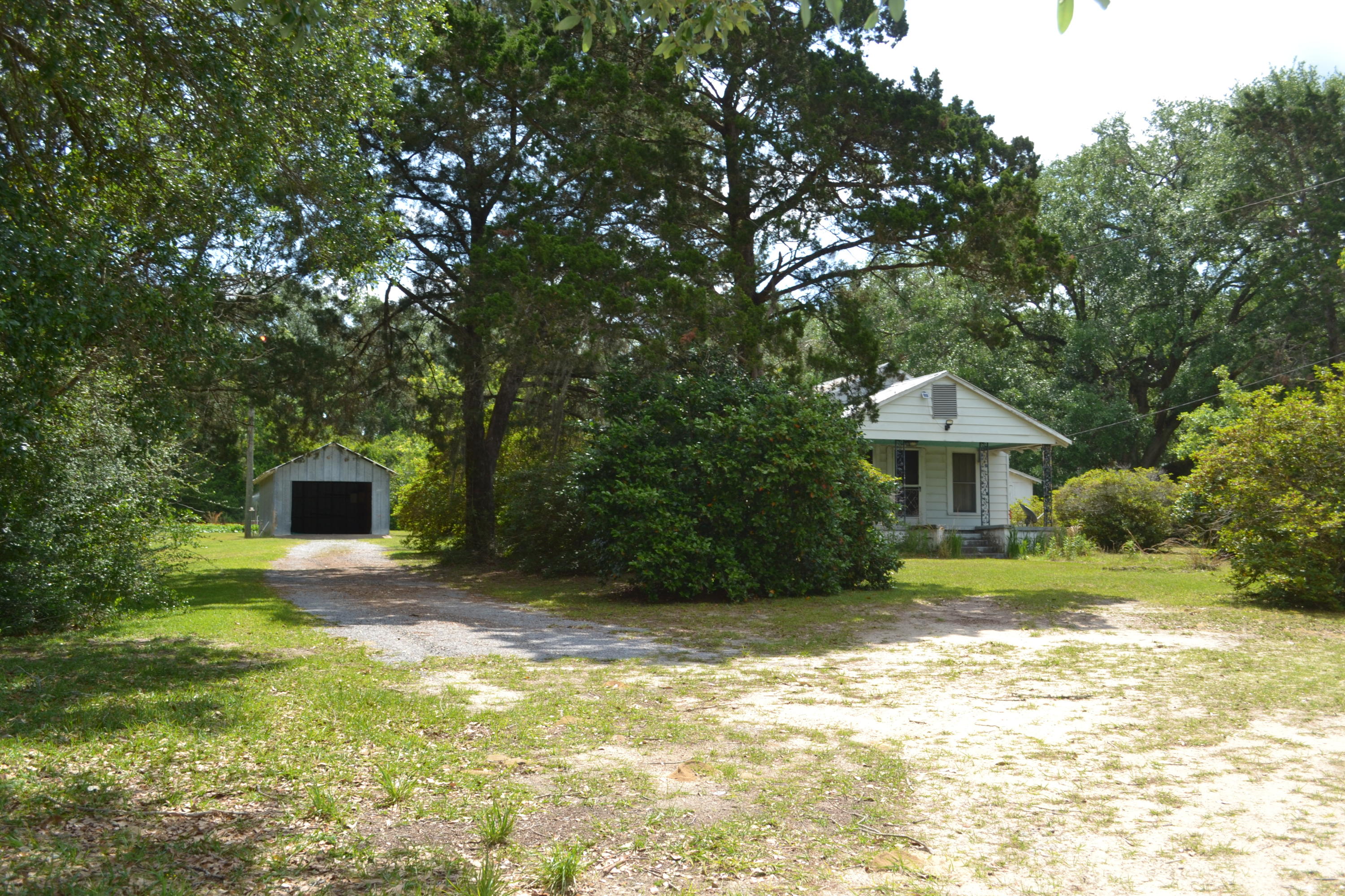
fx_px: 1233
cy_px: 448
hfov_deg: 57.2
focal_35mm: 33
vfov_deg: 40.0
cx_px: 672
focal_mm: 22
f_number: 8
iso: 100
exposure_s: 1/200
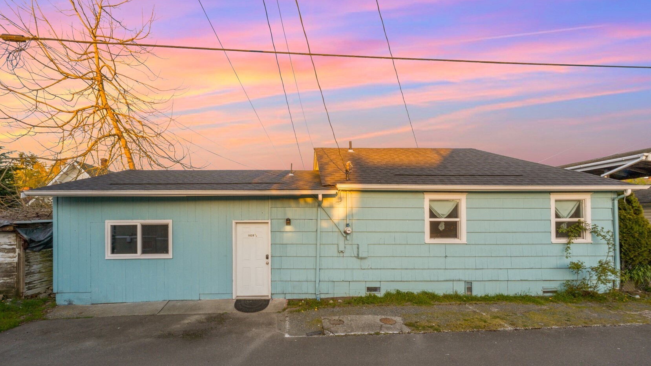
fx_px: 259
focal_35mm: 15
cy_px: 218
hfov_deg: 103.0
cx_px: 320
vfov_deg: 69.9
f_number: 22
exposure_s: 1/10
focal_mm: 14
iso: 250
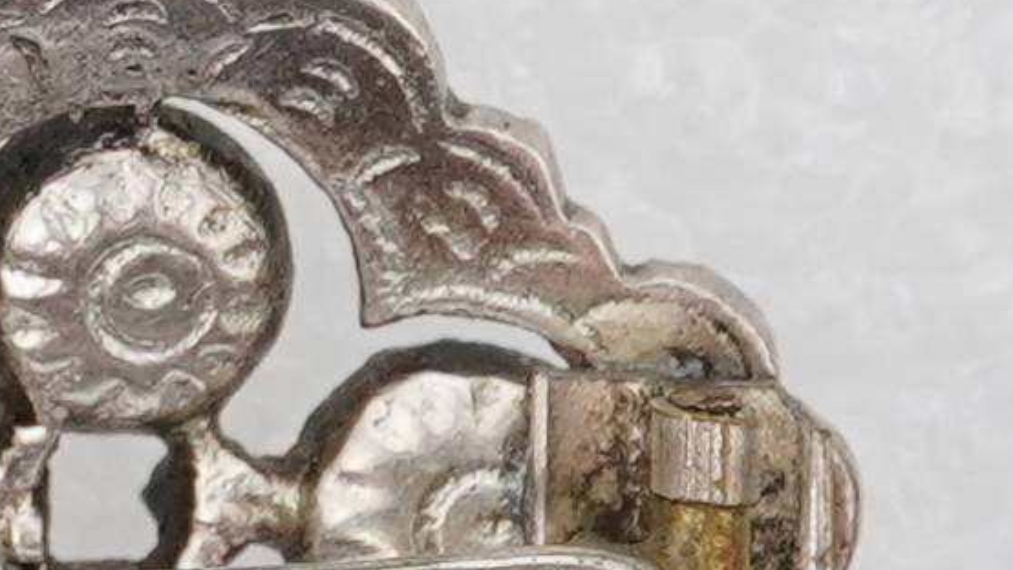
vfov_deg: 3.6
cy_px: -1034
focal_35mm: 335
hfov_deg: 6.2
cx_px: -1421
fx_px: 9001
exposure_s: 1/125
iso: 500
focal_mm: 30
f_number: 16
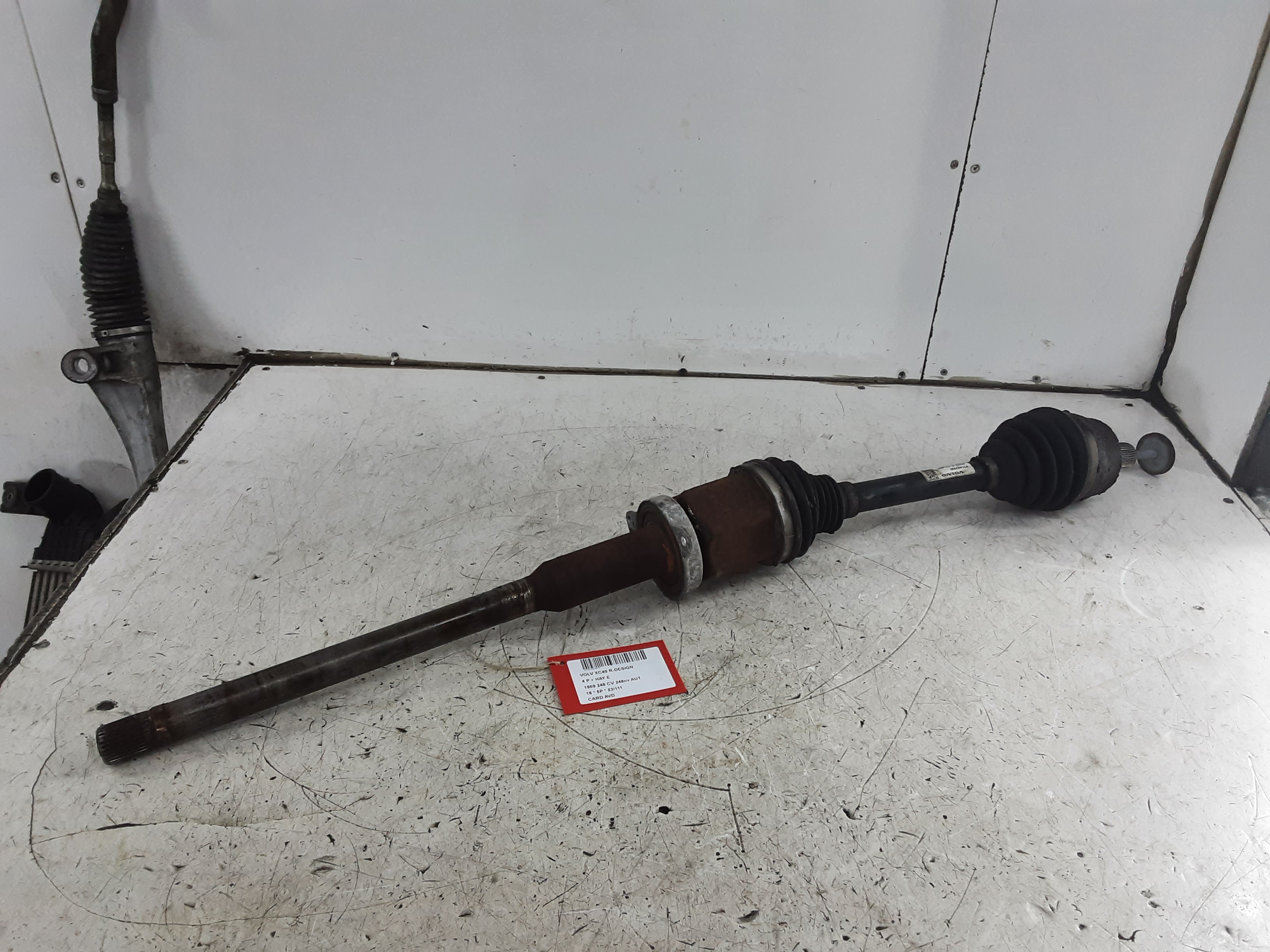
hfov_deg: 65.3
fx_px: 991
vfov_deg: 51.4
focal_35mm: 27
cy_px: 476
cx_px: 635
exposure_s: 1/50
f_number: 1.9
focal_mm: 2.91
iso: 100
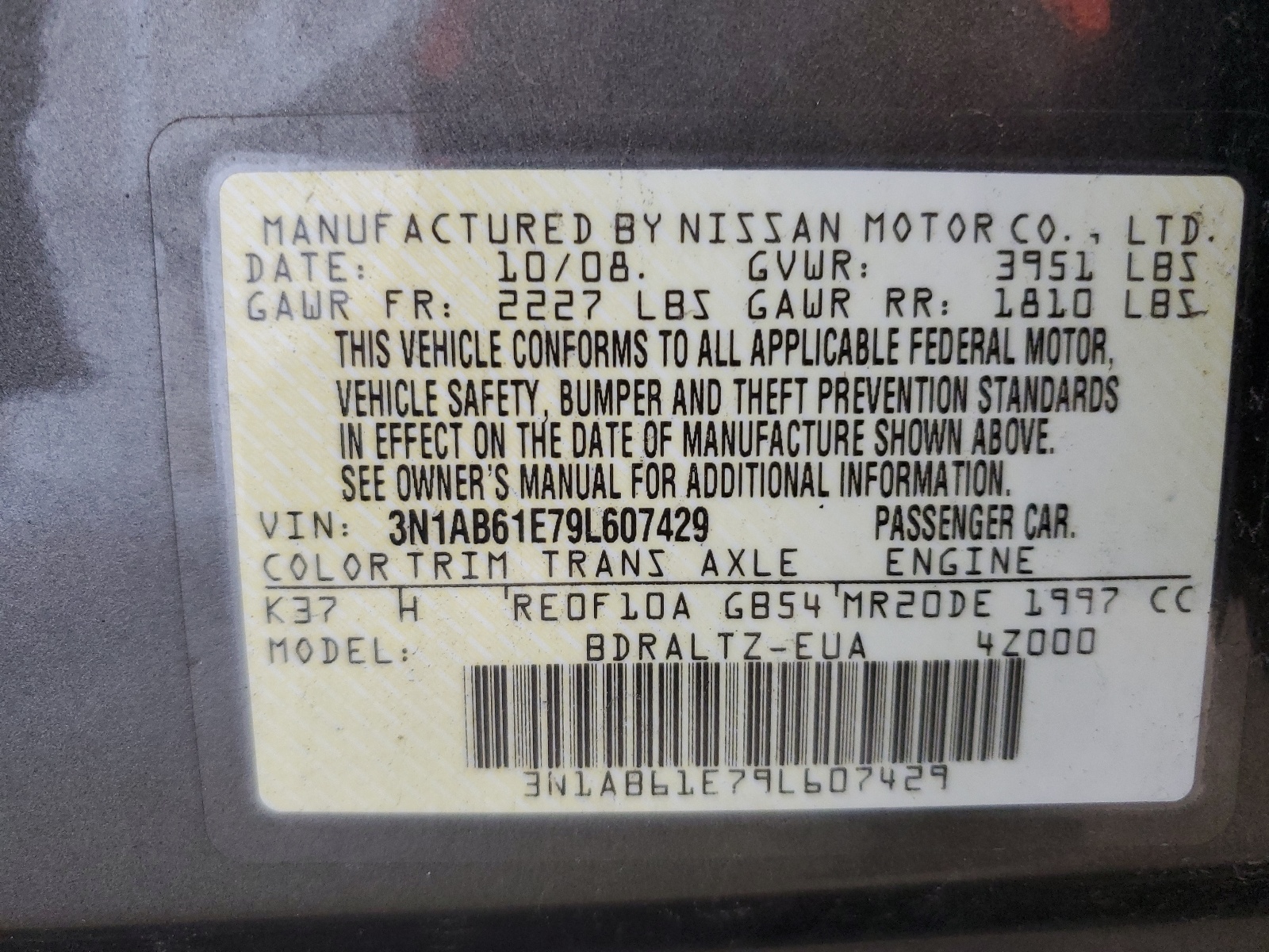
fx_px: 953
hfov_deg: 67.3
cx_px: 634
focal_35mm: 26
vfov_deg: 53.1
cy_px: 476
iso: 166
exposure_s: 1/60.2
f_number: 1.5
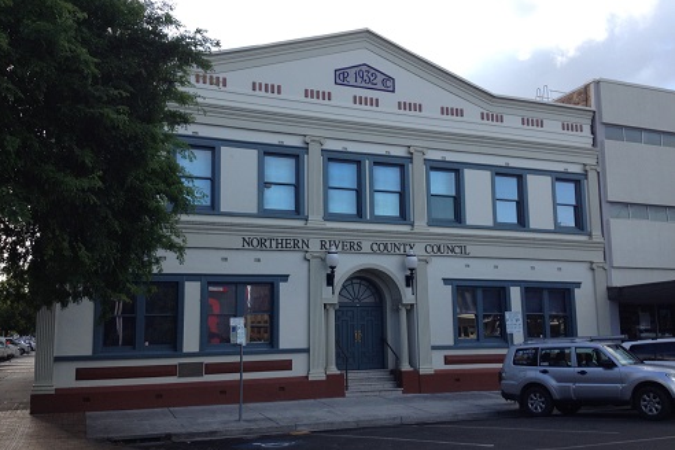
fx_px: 694
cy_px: 231
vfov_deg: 35.9
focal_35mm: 37
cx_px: 333
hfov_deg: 51.9
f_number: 2.4
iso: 50
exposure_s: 1/627
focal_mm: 4.28
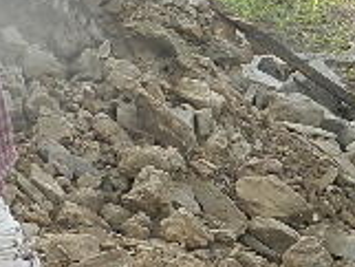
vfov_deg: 7.5
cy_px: 4
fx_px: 2022
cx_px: -148
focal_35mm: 197
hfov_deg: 9.8
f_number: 3.2
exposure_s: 1/125
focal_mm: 5.6
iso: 80
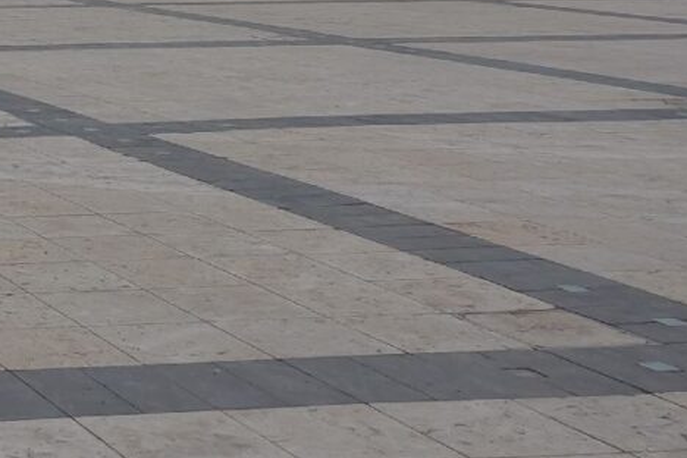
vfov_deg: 14.9
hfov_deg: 20.0
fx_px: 1565
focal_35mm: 82
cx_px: -446
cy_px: -319
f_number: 6.4
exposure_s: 1/140
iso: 400
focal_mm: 16
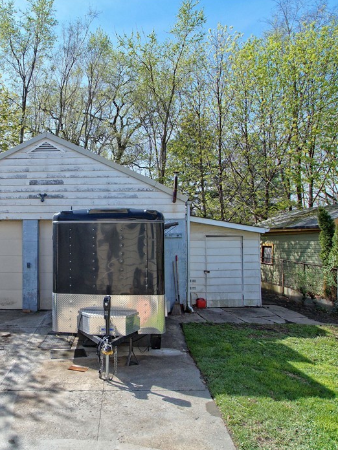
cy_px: 228
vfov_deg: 69.9
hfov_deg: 52.5
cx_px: 78
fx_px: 322
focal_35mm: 25
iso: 200
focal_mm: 11
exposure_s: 1/800
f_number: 4.5
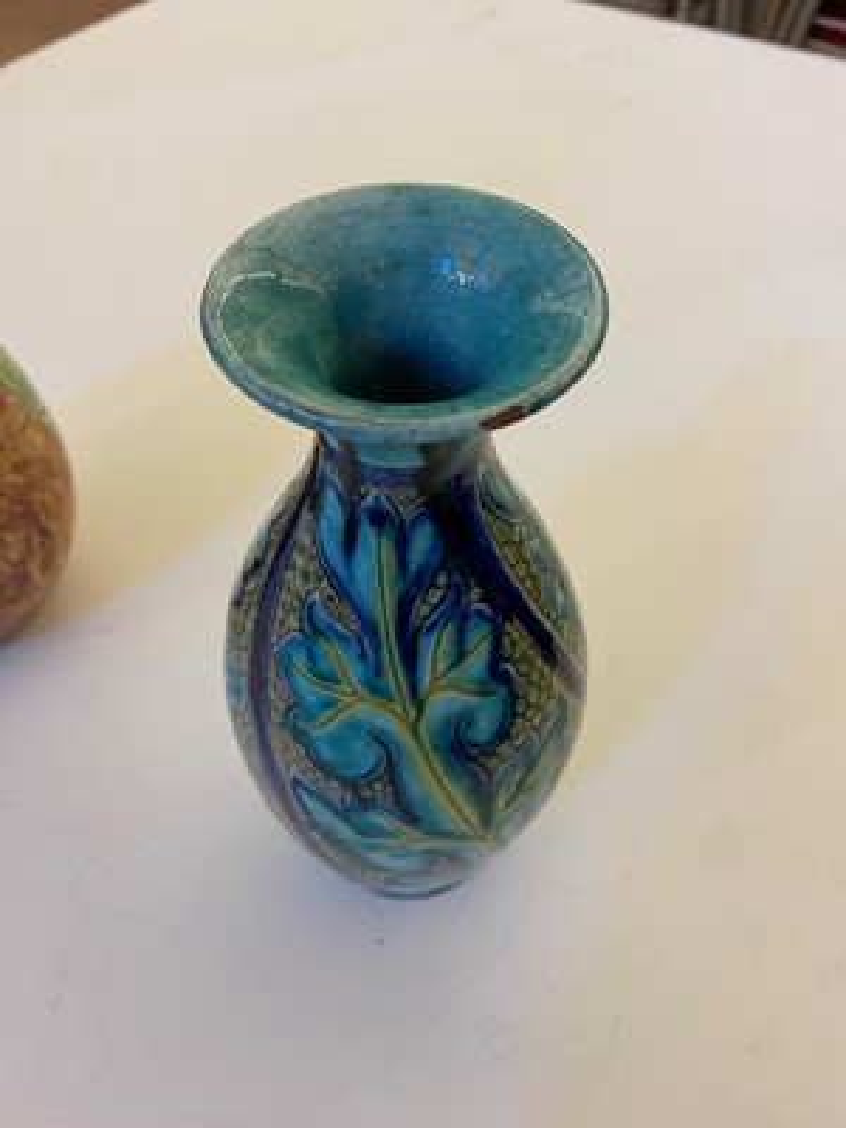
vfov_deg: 67.3
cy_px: 564
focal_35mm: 26
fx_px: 847
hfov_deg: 53.1
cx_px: 423
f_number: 1.8
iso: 100
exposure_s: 1/50
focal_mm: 4.25
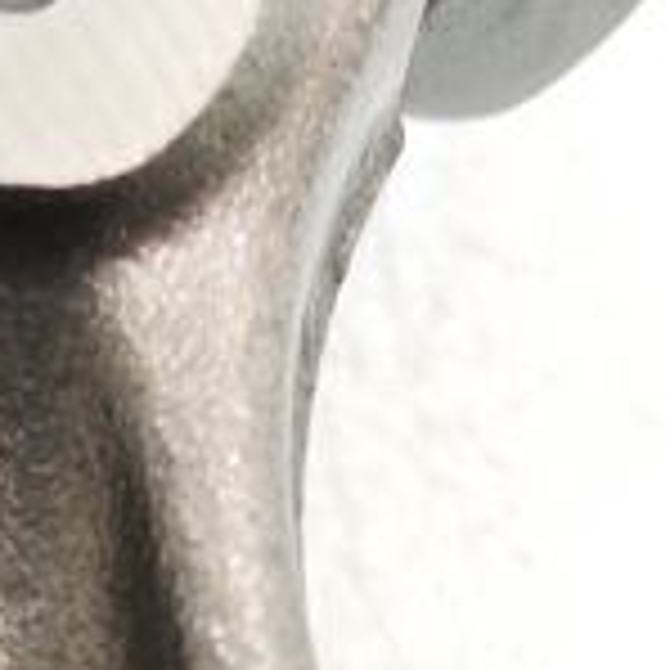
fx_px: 4336
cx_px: -198
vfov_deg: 8.5
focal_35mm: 198
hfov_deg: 8.7
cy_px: -508
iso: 50
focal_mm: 4.75
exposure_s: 1/50
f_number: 1.8
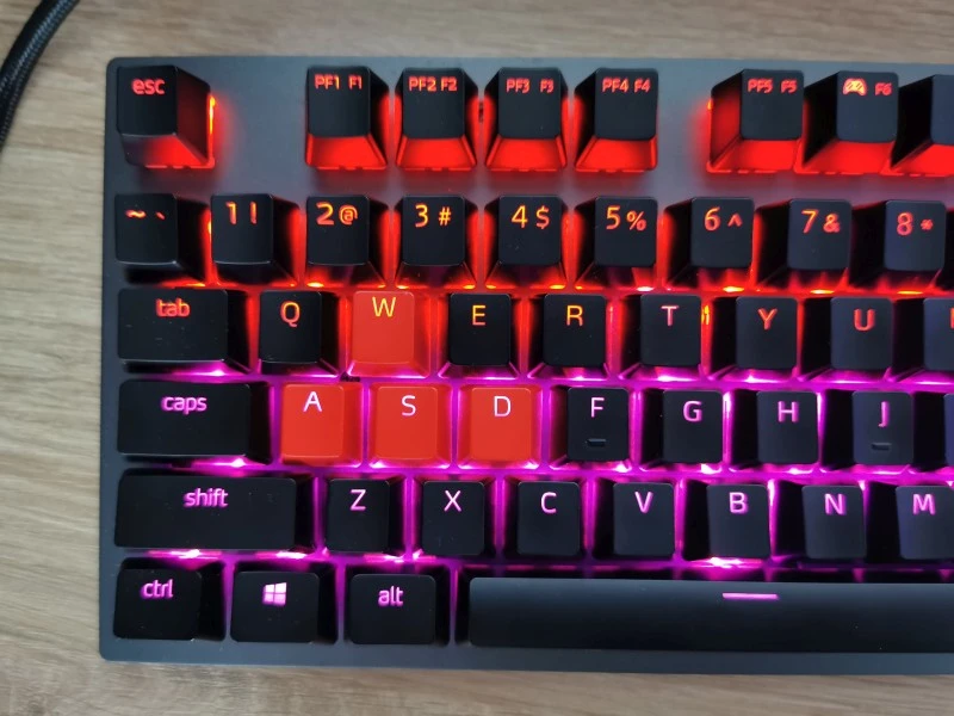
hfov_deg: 65.3
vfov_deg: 51.4
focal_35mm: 27
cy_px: 358
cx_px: 477
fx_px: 744
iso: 500
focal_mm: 5.56
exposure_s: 1/25
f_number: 1.6
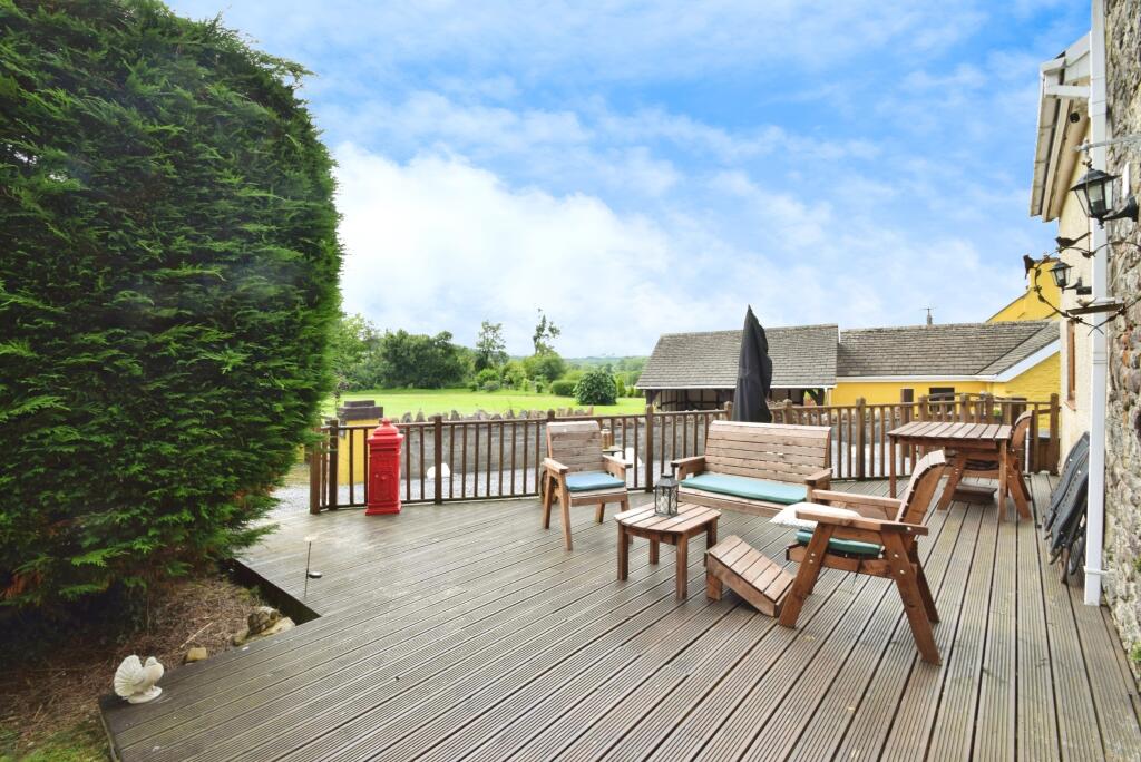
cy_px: 381
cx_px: 570
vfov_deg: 77.4
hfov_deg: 100.4
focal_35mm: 15
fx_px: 476
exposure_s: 1/160
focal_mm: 10
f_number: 8
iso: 200
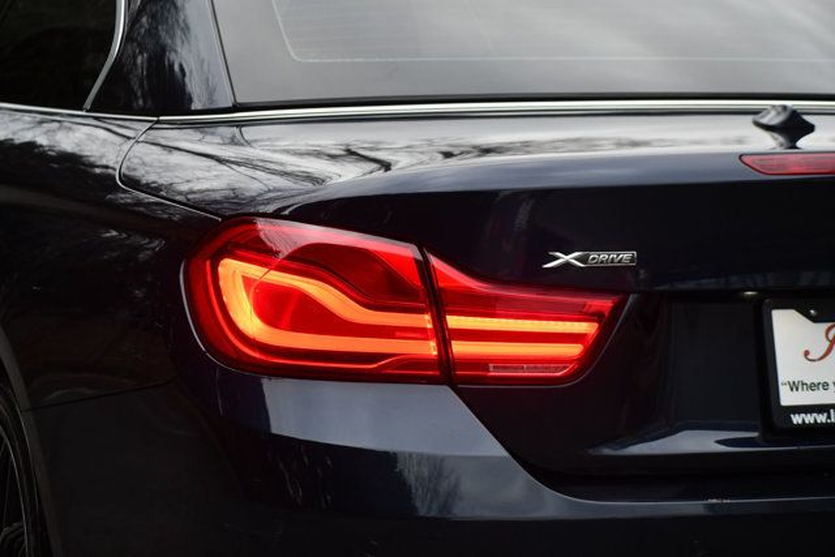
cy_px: 278
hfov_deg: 16.1
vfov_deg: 10.8
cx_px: 418
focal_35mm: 127
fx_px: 2946
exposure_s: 1/250
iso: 800
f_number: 4.8
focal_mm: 85
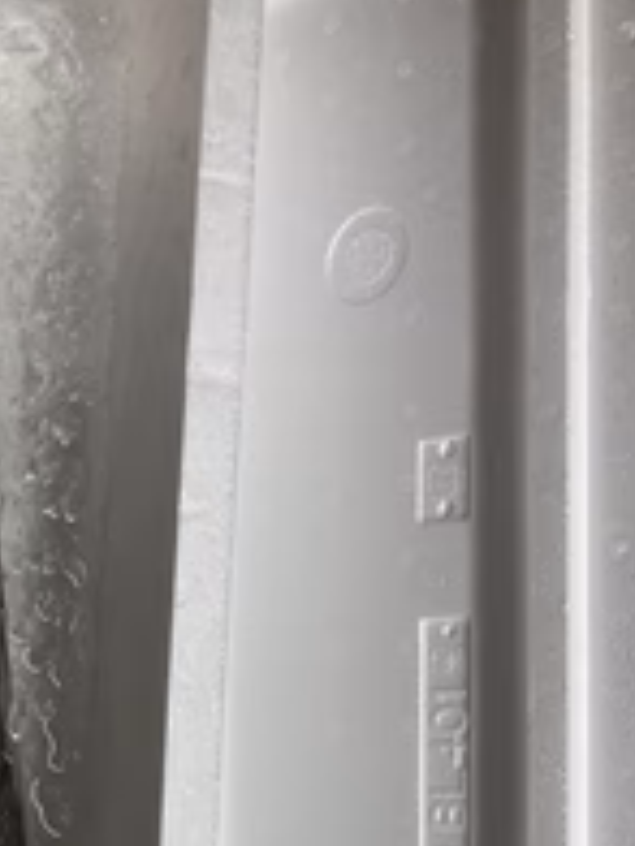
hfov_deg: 24.5
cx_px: 4
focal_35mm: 57
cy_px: 781
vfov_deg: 31.9
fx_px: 1394
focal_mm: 3.99
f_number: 1.8
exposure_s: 1/100
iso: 50
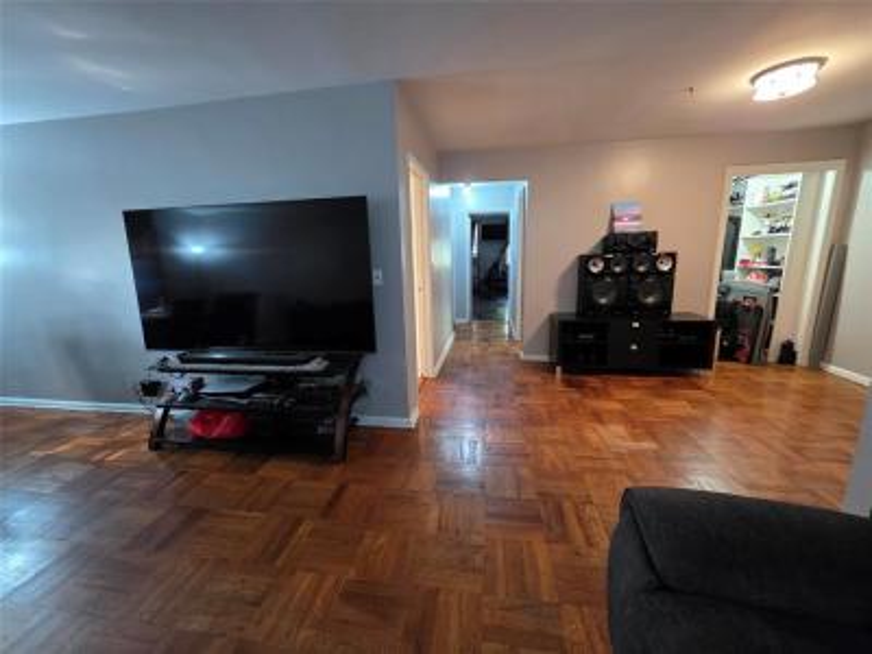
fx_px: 327
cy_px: 327
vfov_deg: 89.9
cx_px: 436
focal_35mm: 13
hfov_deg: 106.2
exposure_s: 1/60
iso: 800
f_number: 1.9
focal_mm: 2.2
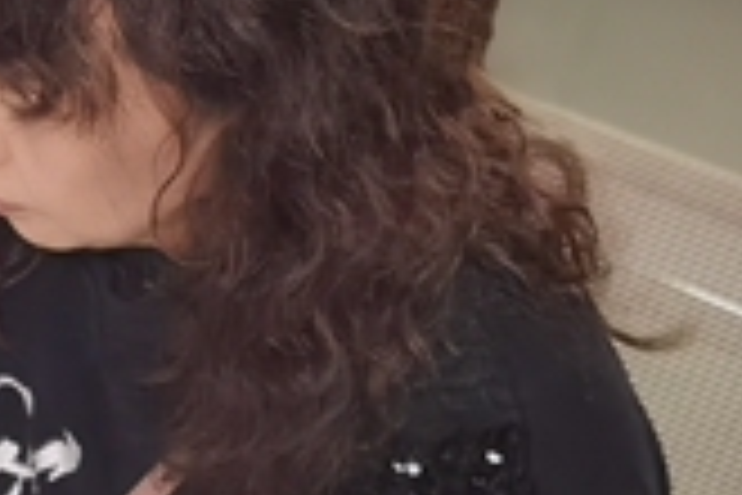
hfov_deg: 17.1
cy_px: 243
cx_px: -337
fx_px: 2246
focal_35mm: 109
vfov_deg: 12.6
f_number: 1.9
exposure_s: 1/100
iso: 640
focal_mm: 6.71
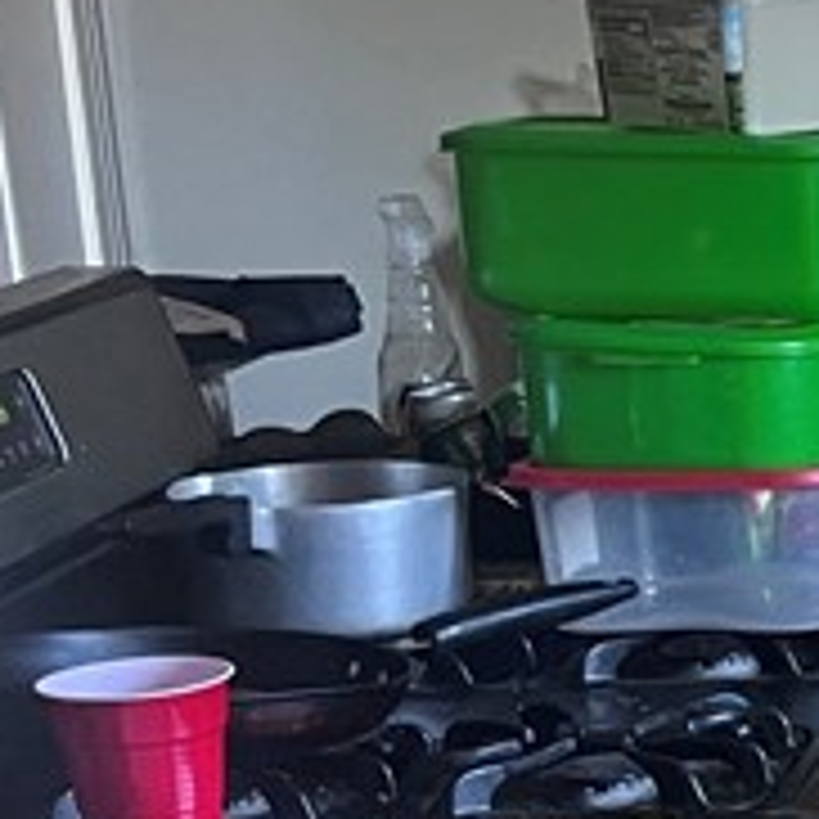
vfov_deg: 13.5
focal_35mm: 129
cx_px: 2200
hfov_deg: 10.7
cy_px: 657
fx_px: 3453
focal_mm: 5.7
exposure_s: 1/60
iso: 200
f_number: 1.5
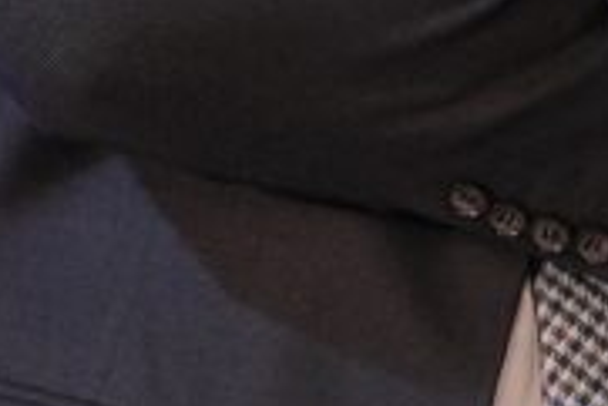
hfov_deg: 4.6
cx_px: 521
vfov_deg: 3.0
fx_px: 7640
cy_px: -658
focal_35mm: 452
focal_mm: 80
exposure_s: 1/100
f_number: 5
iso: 1250
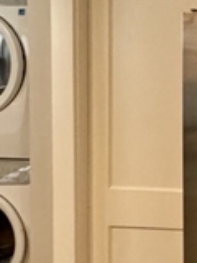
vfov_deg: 28.9
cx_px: 399
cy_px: 107
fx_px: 508
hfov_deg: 16.5
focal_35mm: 67
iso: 400
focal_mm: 2.22
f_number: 2.2
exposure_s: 1/60
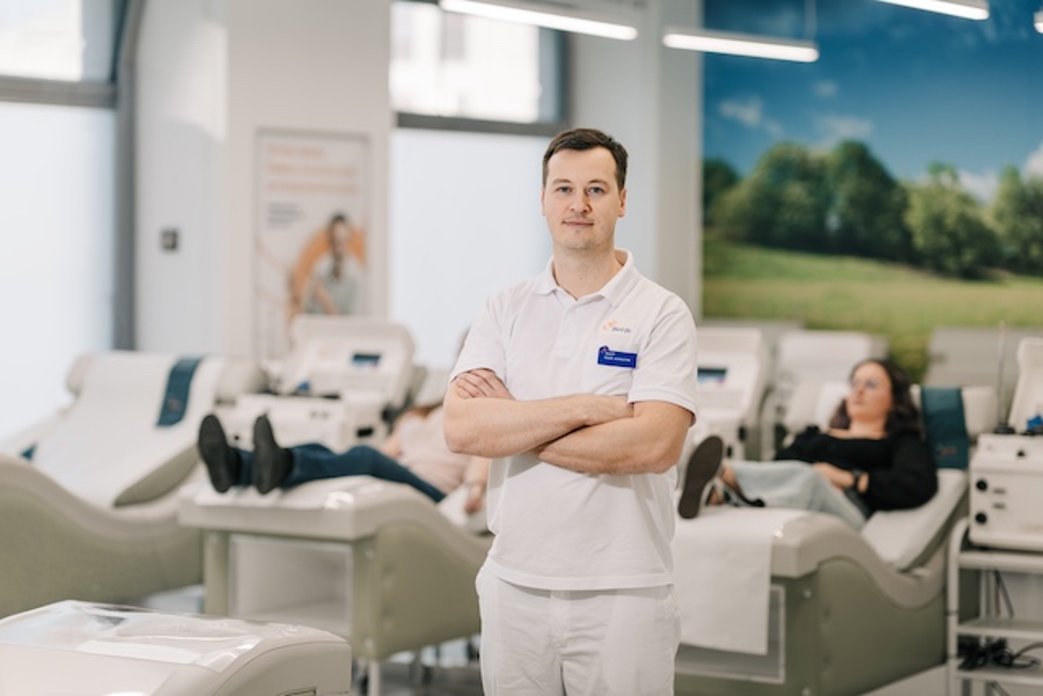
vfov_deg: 16.1
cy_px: 348
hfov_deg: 23.9
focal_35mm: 85
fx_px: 2463
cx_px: 522
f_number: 1.8
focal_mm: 85
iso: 100
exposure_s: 1/320
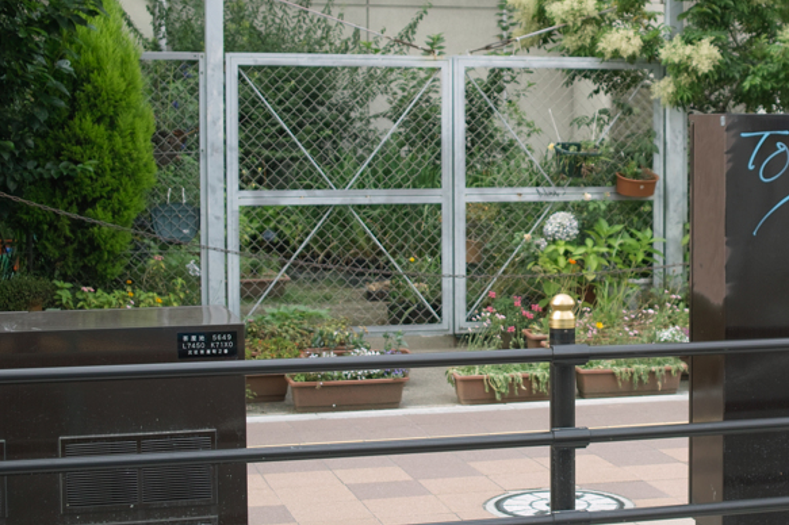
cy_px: 229
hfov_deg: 27.8
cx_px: 548
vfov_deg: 18.9
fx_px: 1577
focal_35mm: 72
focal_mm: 24.2
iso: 100
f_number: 2.8
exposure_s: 1/125
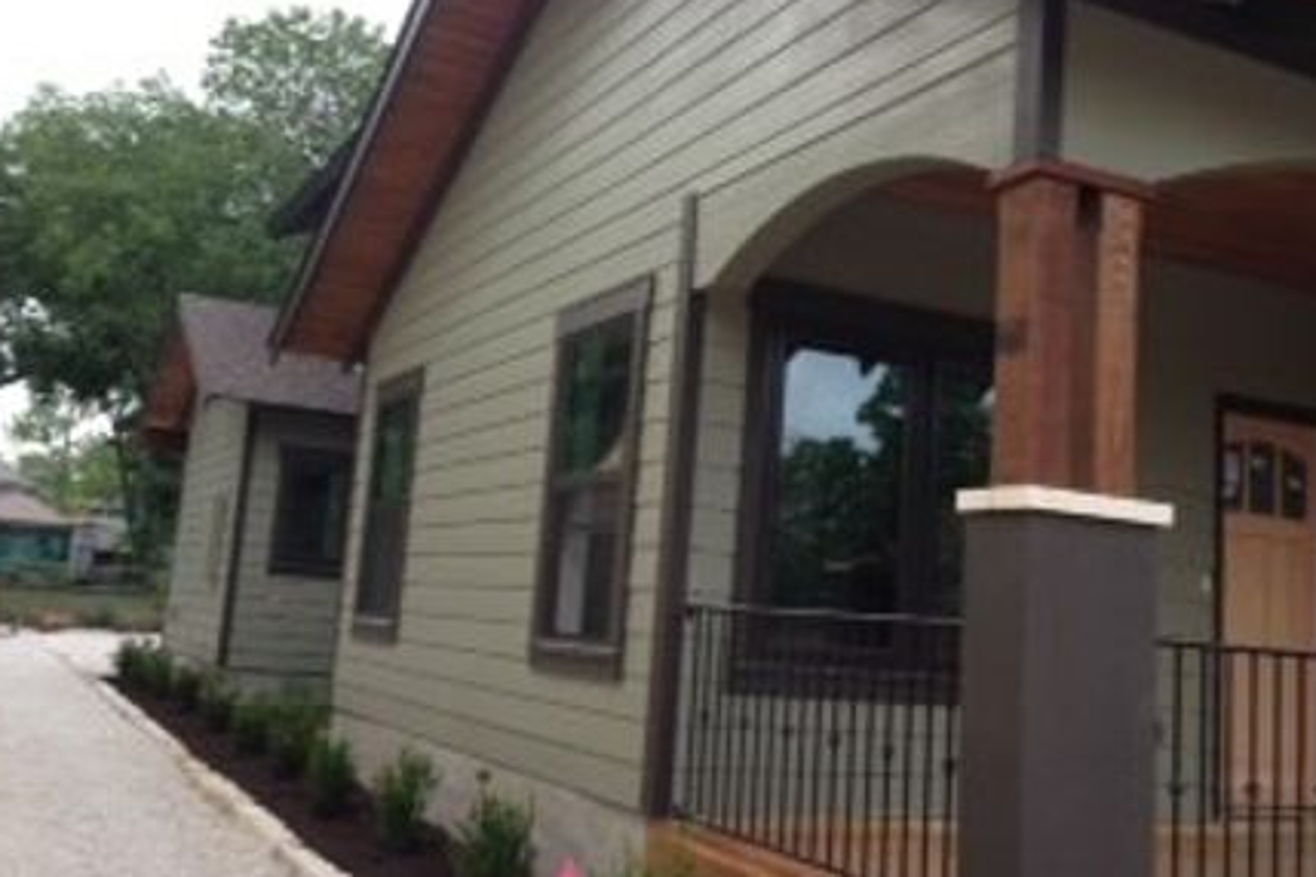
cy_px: 397
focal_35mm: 40
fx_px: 1462
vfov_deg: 33.4
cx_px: 629
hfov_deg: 48.4
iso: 50
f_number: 2.4
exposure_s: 1/343
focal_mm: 4.13
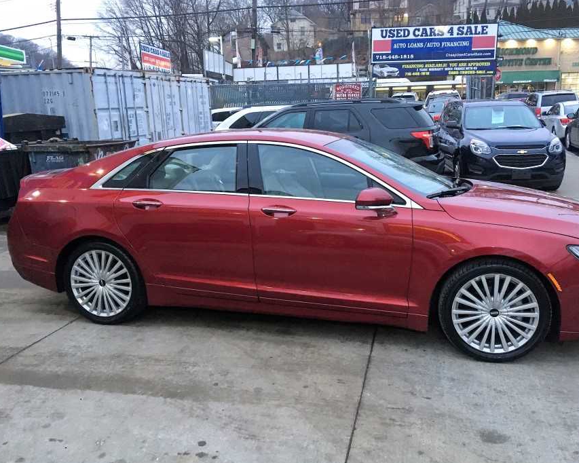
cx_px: 307
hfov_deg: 52.8
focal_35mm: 34
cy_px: 244
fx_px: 582
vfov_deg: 43.3
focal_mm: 4.15
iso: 250
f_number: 2.2
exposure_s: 1/30
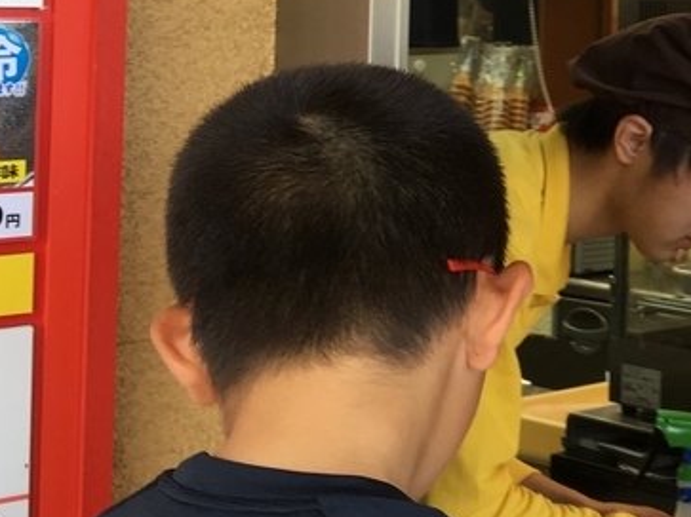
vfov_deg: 15.0
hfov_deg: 18.5
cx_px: 980
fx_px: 1916
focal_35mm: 96
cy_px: -53
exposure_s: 1/40
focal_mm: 4.15
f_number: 2.2
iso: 25
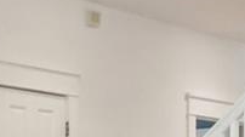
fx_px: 890
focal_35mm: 137
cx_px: 176
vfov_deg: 8.6
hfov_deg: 15.6
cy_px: 211
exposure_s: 1/30
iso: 400
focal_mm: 11
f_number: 8
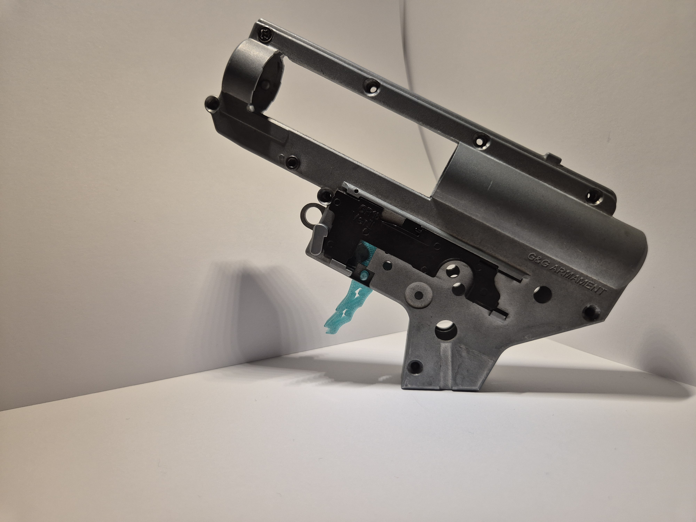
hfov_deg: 73.9
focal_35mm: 23
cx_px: 348
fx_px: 462
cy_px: 261
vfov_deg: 58.9
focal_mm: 5.4
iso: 125
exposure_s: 1/180
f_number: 1.8
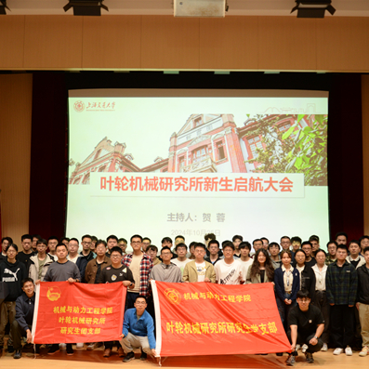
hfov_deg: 37.5
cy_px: 185
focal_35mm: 45
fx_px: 543
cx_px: 179
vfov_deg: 37.6
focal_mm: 35
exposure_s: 1/60
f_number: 4
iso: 1000
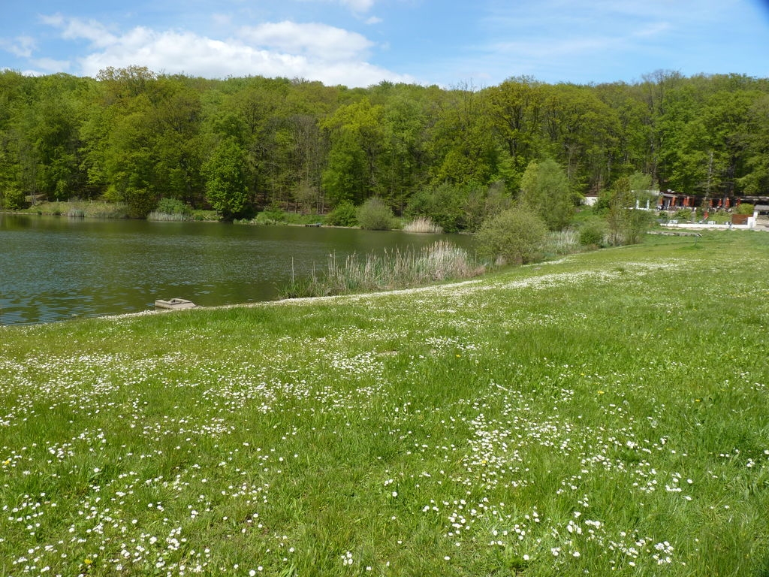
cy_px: 288
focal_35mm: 27
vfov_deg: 51.4
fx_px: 600
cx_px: 384
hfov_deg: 65.3
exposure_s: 1/200
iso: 80
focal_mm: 4.8
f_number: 4
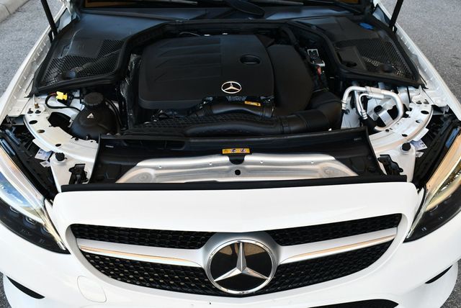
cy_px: 154
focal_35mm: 36
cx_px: 230
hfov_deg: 53.1
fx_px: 461
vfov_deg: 36.9
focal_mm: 18
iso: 360
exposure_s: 1/250
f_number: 5.6
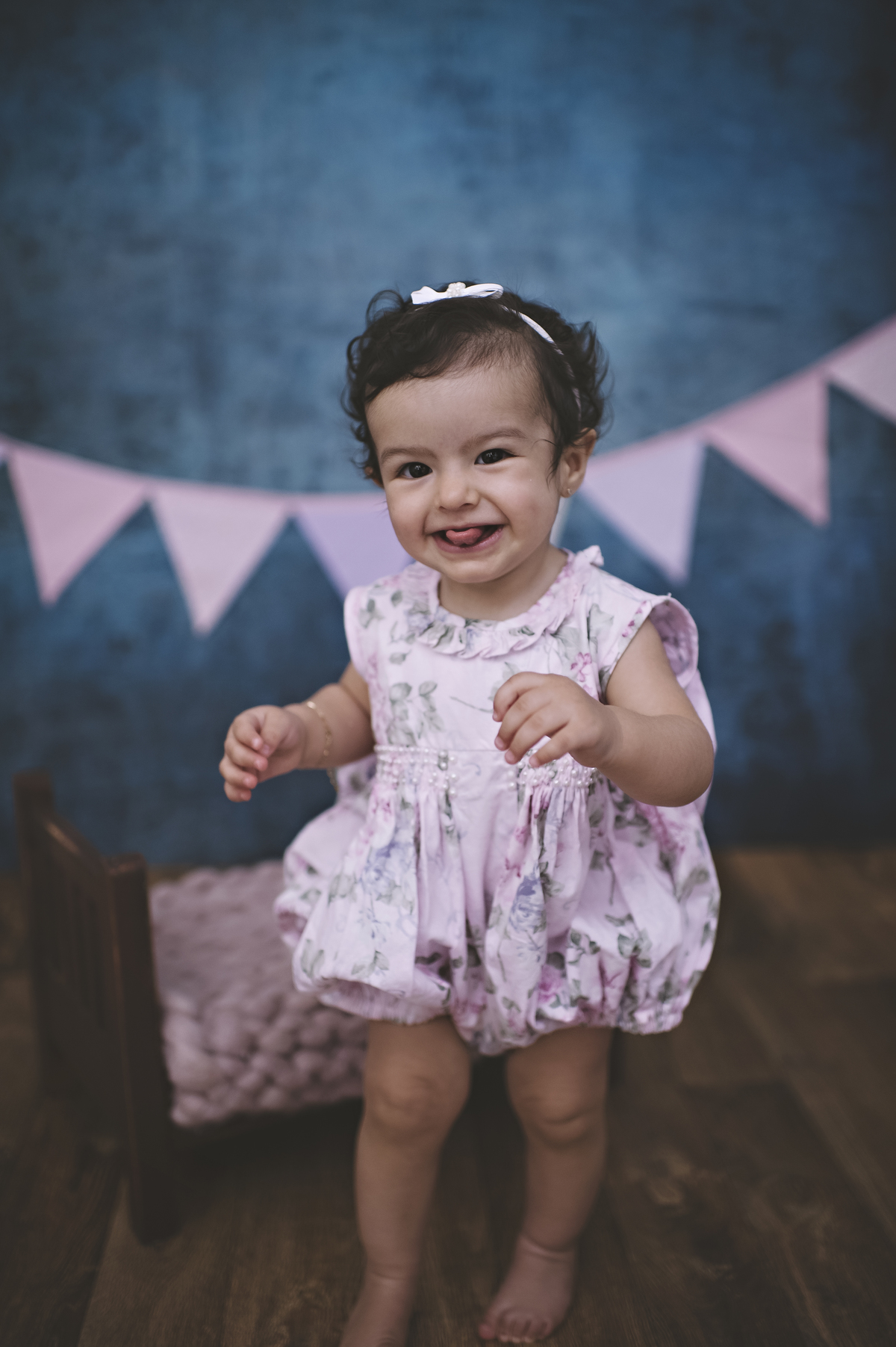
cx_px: 448
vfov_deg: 54.5
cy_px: 674
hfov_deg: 37.8
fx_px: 1308
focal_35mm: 35
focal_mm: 35
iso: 320
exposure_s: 1/200
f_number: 1.8
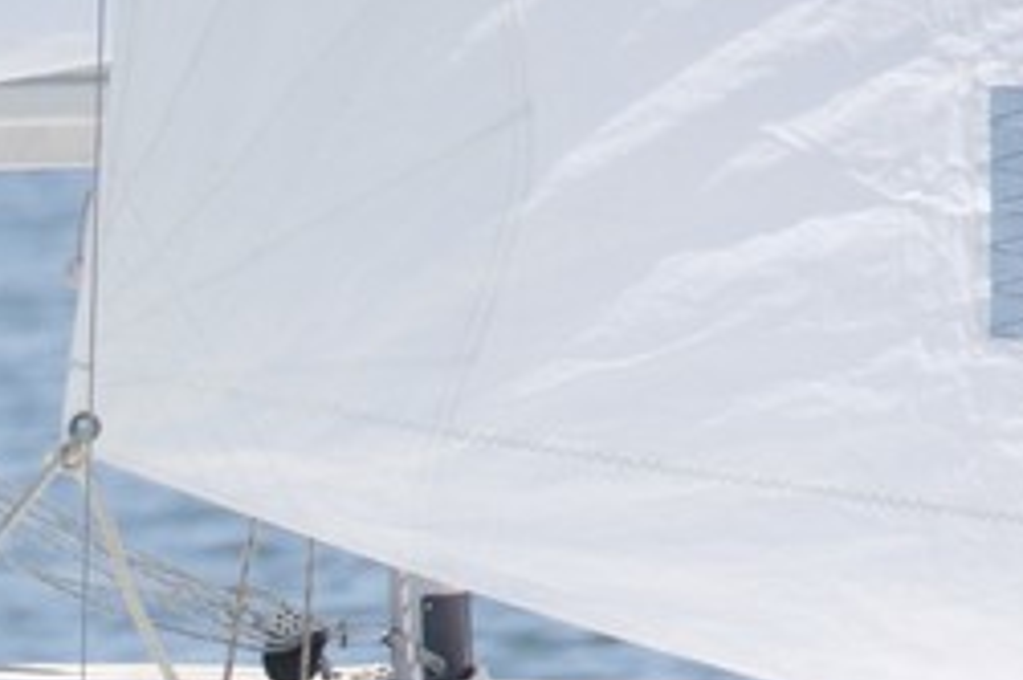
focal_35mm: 2212
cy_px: 1158
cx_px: -677
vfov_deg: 0.6
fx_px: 62814
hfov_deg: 0.9
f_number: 5.6
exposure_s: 1/500
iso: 160
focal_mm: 201.1
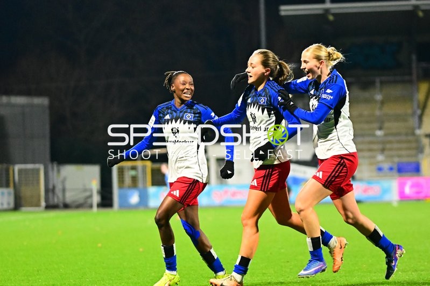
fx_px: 2233
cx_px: 215
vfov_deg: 7.3
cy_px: 143
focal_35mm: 187
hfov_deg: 11.0
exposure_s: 1/1250
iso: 6400
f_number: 2.8
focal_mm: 125
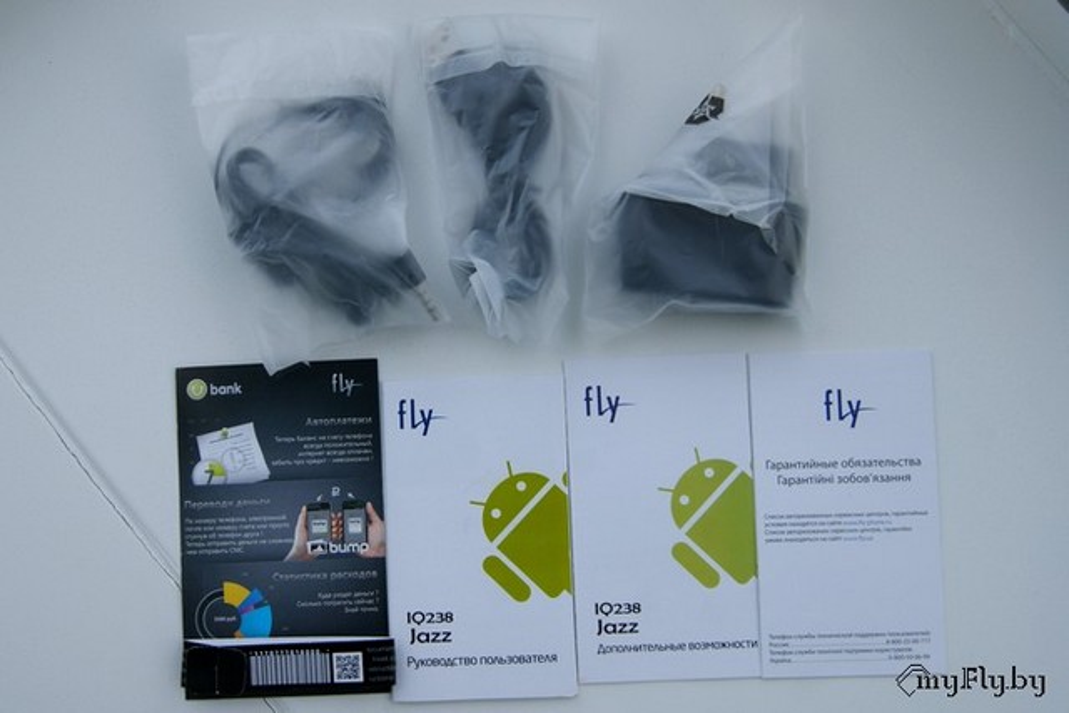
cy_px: 356
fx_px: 1158
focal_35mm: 39
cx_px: 534
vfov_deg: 34.2
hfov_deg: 49.5
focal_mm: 26
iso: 100
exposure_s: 1/60
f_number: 8
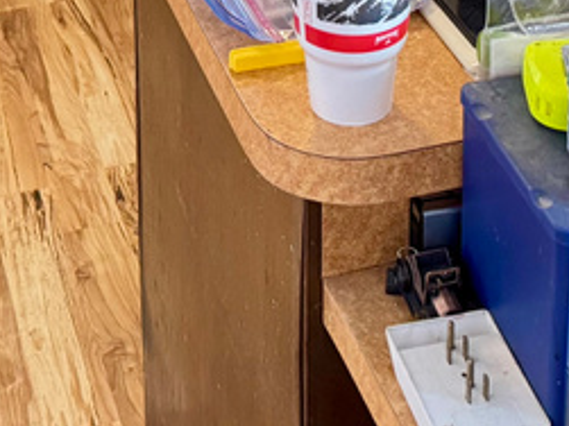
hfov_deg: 20.0
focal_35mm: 98
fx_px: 1610
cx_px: 263
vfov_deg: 13.1
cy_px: -426
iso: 640
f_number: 1.78
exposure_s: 1/40
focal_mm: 6.76
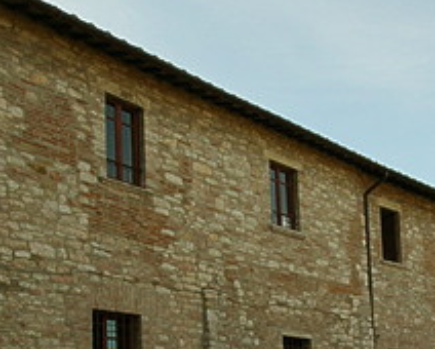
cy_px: 356
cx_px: 382
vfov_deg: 26.9
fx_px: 683
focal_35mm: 53
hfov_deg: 33.7
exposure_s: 1/80
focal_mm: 10
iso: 100
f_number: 10
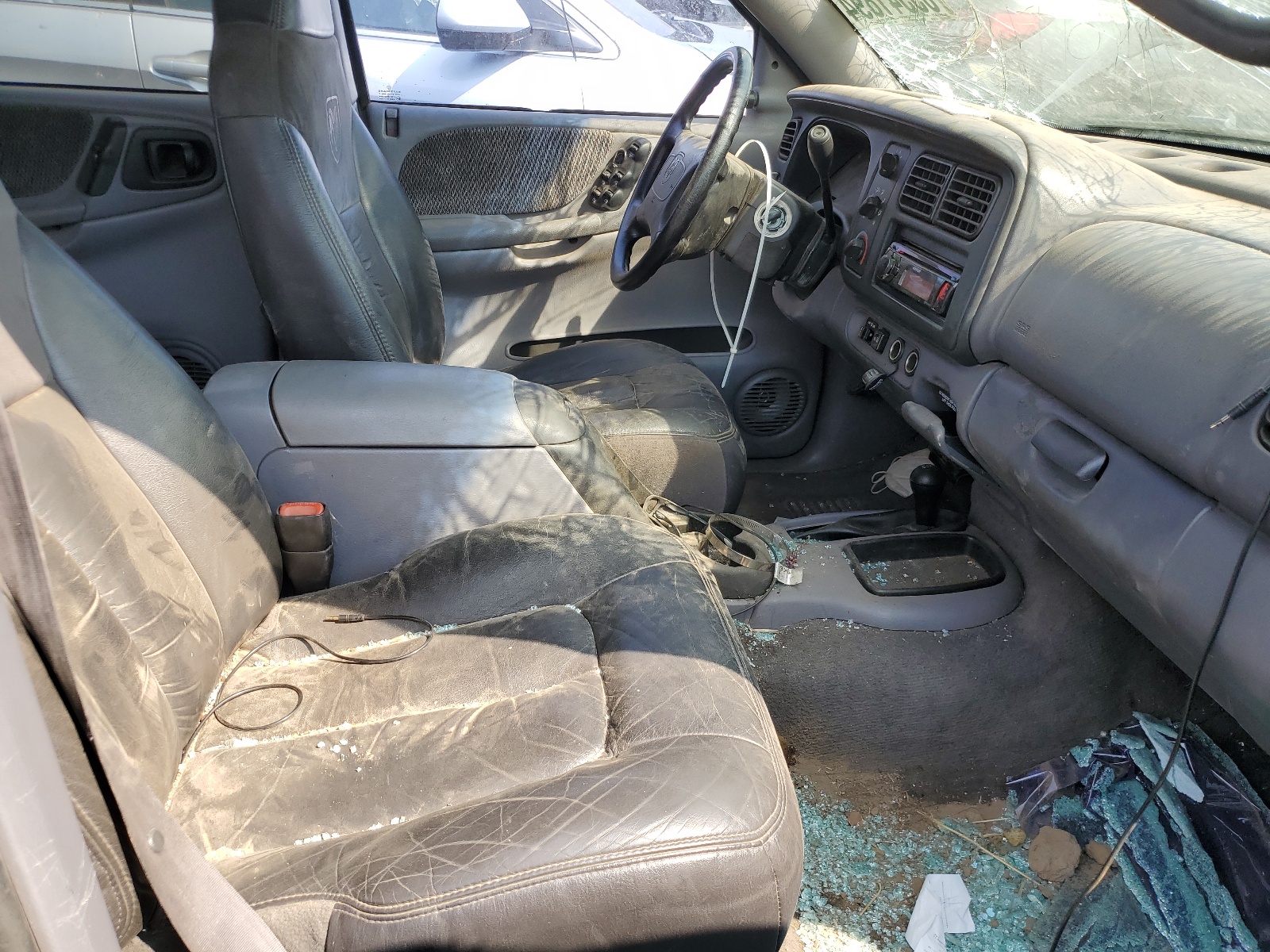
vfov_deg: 53.1
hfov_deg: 67.3
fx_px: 954
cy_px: 476
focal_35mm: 26
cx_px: 635
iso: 50
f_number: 1.5
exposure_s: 1/556
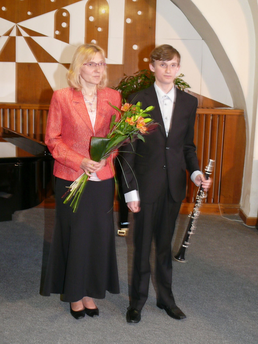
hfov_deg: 32.9
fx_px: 437
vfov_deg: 42.9
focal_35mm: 44
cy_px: 172
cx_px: 129
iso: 200
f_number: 2.8
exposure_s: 1/15
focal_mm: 8.5
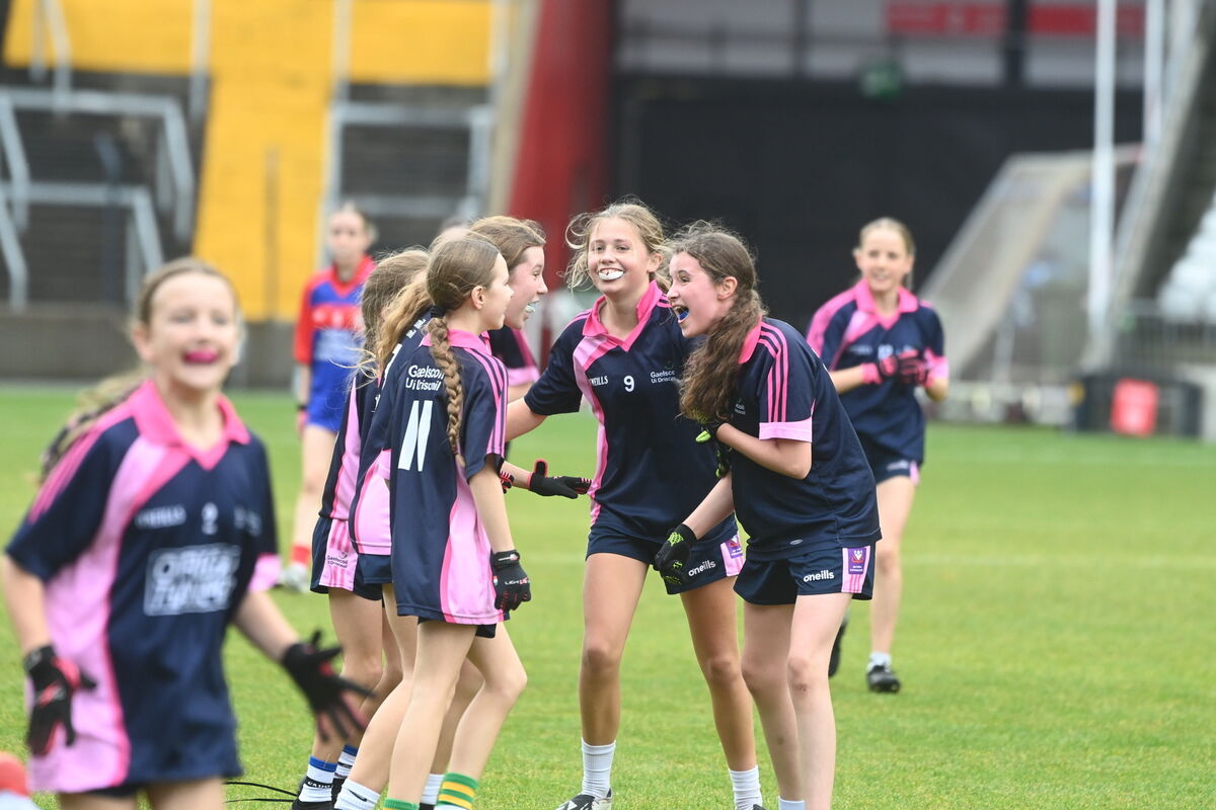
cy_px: 405
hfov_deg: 5.4
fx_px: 12835
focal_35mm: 380
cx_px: 608
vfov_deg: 3.6
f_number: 5.6
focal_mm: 380
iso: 2000
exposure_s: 1/400
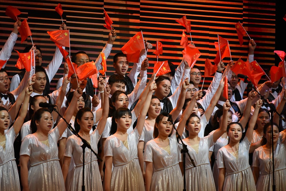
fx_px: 1589
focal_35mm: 200
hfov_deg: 10.3
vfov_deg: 6.9
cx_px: 143
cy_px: 96
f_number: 2.8
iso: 3200
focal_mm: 200
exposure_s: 1/4000
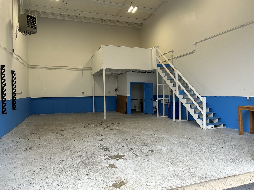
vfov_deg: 53.1
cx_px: 127
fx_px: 191
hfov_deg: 67.3
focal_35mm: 26
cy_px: 95
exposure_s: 1/166
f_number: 1.5
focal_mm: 5.7
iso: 40
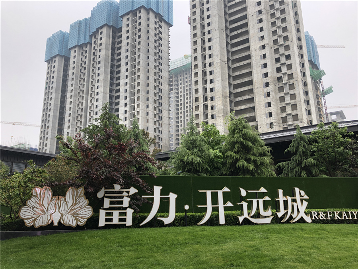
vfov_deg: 49.7
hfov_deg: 63.4
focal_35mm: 28
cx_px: 179
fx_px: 290
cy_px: 134
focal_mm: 3.99
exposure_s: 1/120
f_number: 1.8
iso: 25
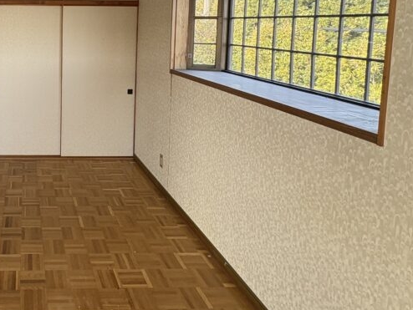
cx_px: 33
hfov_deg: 53.1
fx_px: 346
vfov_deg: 45.2
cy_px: 50
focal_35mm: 29
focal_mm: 2.22
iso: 50
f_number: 2.2
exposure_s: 1/99
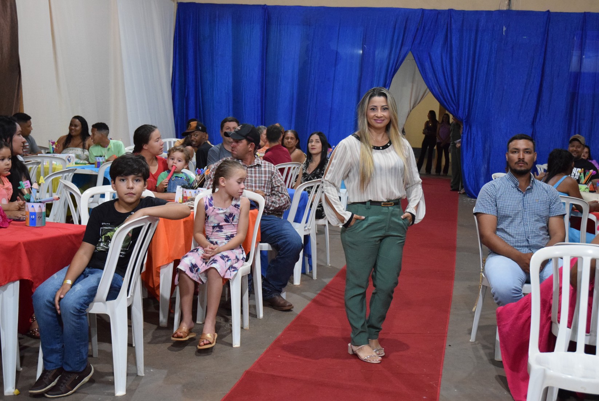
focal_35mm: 46
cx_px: 300
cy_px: 200
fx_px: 774
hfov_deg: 42.3
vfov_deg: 29.0
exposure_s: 1/60
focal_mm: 31
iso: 4000
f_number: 4
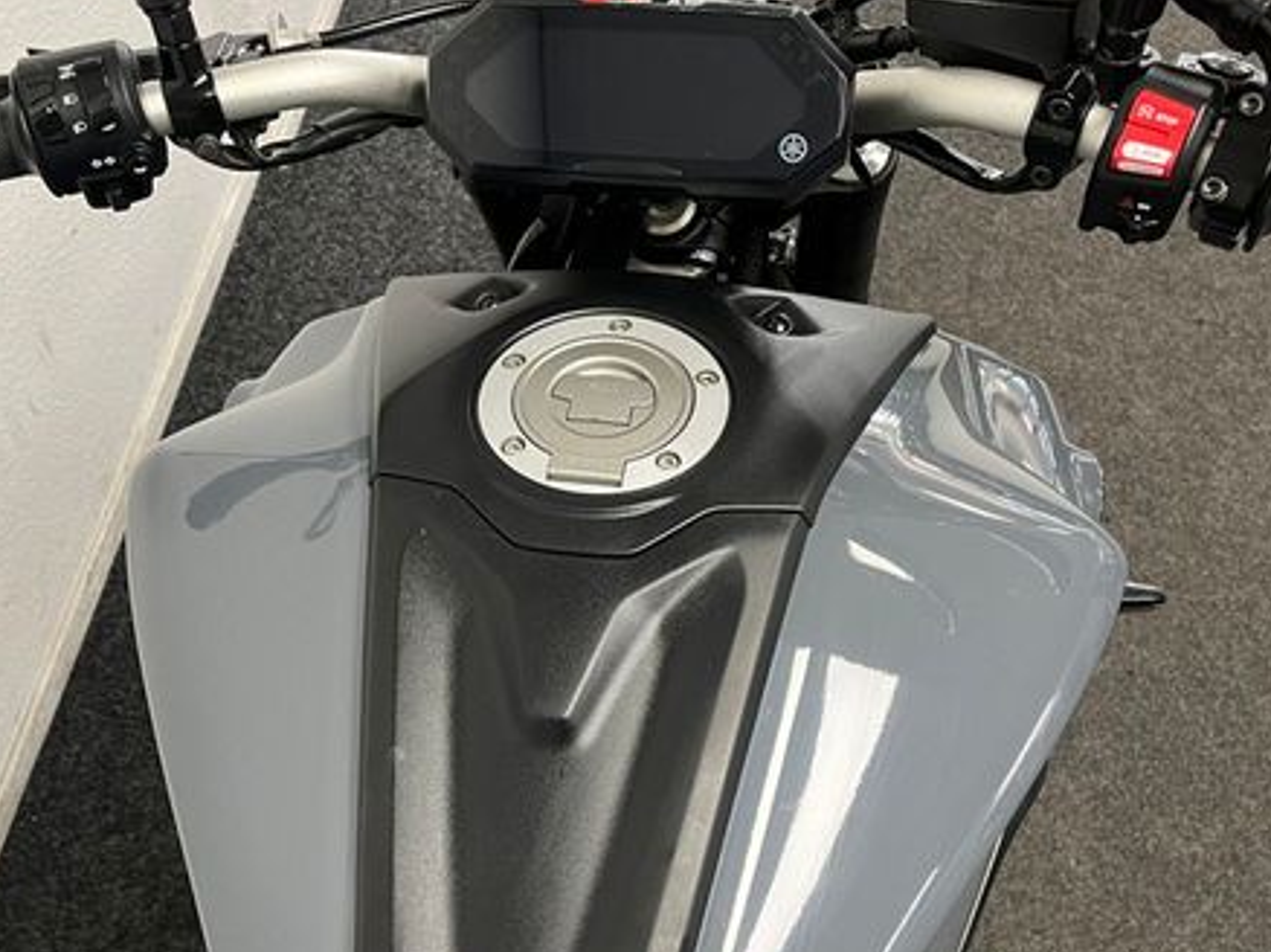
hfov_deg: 49.0
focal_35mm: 38
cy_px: 575
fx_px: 1394
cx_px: 589
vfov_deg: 37.5
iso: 125
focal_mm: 5.1
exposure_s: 1/50
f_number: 1.6
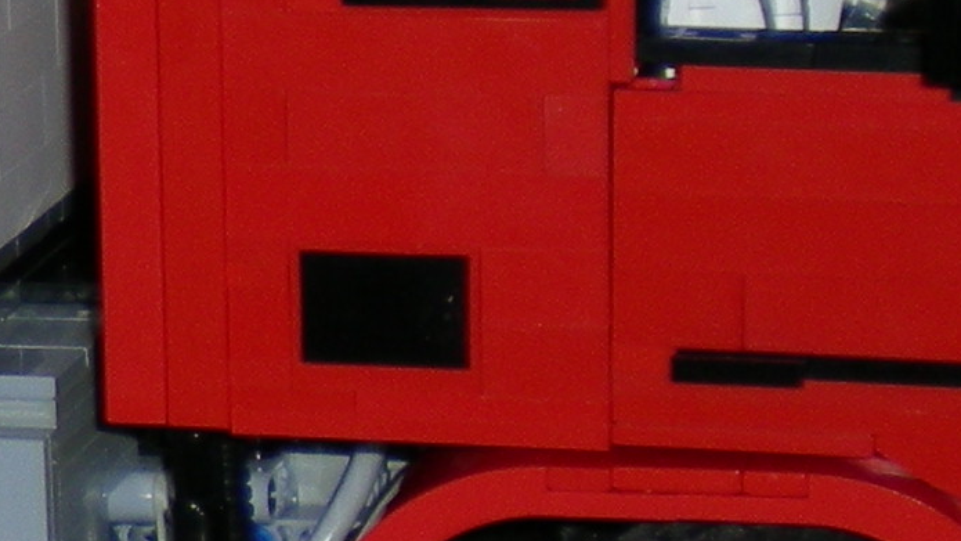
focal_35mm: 183
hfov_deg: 11.4
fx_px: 4663
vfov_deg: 6.6
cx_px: -393
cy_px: 170
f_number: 3.1
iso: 50
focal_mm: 6.3
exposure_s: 1/60
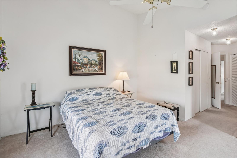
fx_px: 105
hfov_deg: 96.7
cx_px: 118
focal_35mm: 16
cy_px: 79
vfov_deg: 73.7
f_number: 8
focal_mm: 16
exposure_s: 1/30
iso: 400
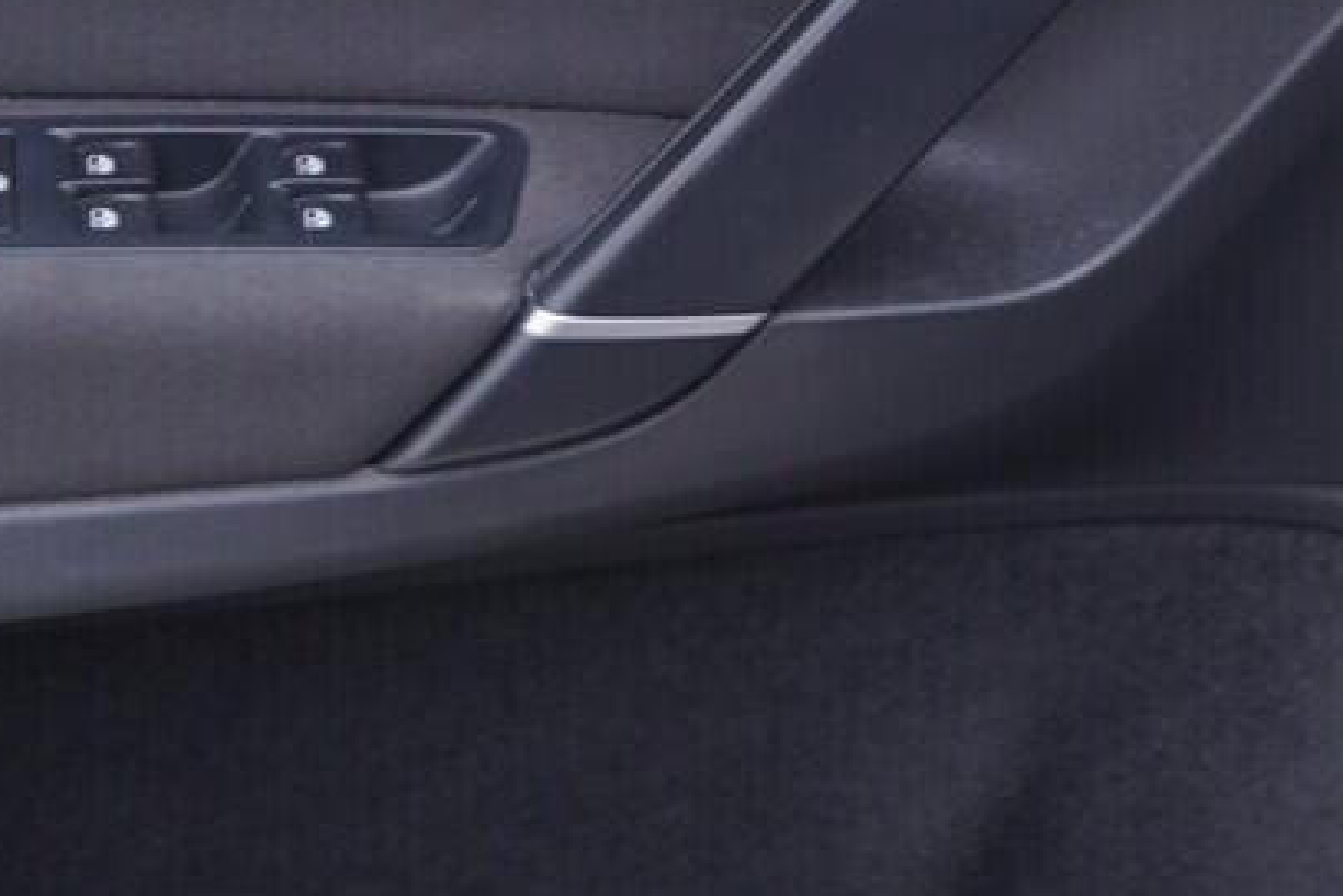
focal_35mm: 127
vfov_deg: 10.8
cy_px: 191
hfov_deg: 16.1
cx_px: 477
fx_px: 4737
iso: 125
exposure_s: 1/40
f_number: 2.8
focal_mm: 24
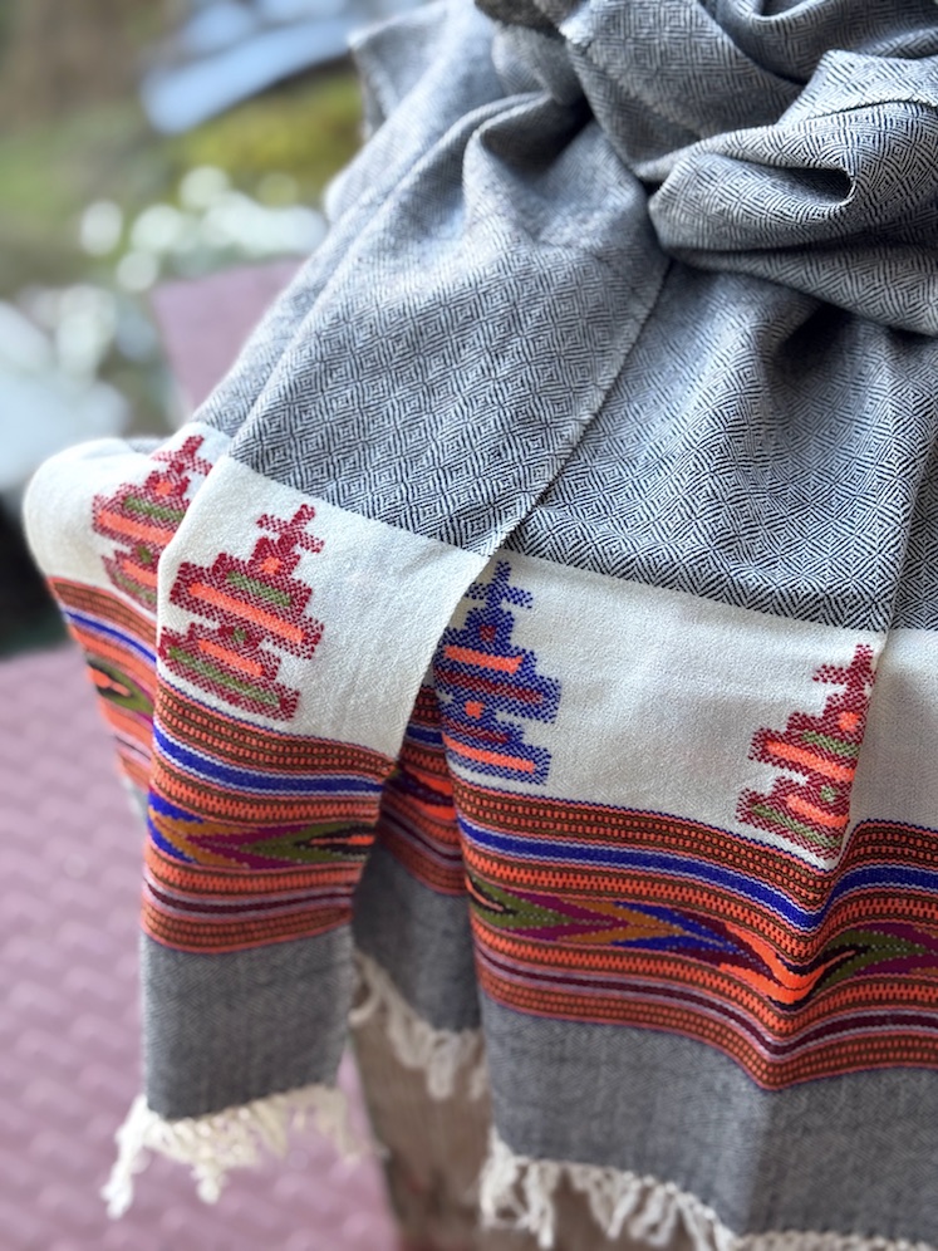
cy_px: 626
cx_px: 469
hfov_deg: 30.3
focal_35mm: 48
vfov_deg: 39.7
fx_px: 1734
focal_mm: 6.76
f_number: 1.78
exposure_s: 1/153
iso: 50
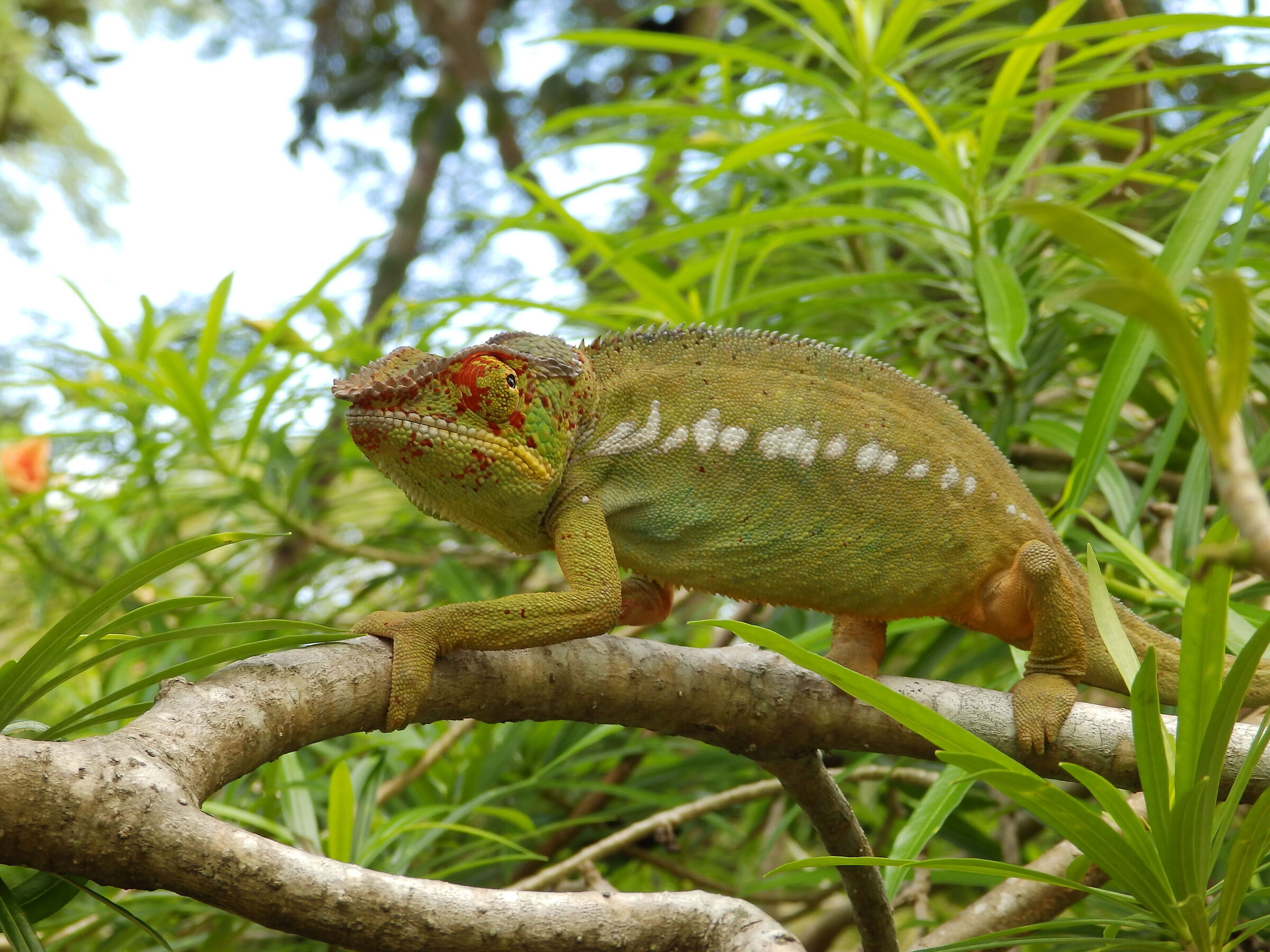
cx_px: 635
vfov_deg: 17.6
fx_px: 3082
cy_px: 476
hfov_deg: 23.3
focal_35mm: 84
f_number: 4.4
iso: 80
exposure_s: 1/80
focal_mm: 15.1
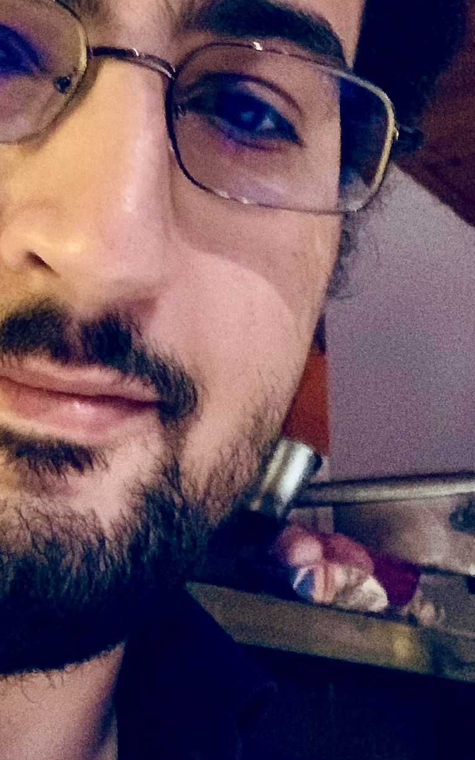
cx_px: 14
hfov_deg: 15.1
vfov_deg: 24.3
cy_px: 258
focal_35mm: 85
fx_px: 1761
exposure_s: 1/14
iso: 640
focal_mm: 2.87
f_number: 2.2
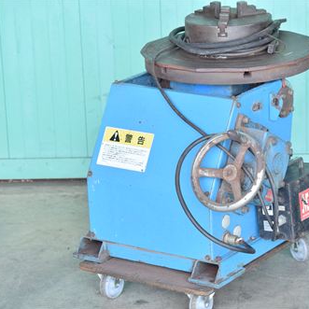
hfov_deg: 13.3
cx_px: 224
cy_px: 154
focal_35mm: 131
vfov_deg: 13.3
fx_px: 1323
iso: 1250
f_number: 6.3
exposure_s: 1/320
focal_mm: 68
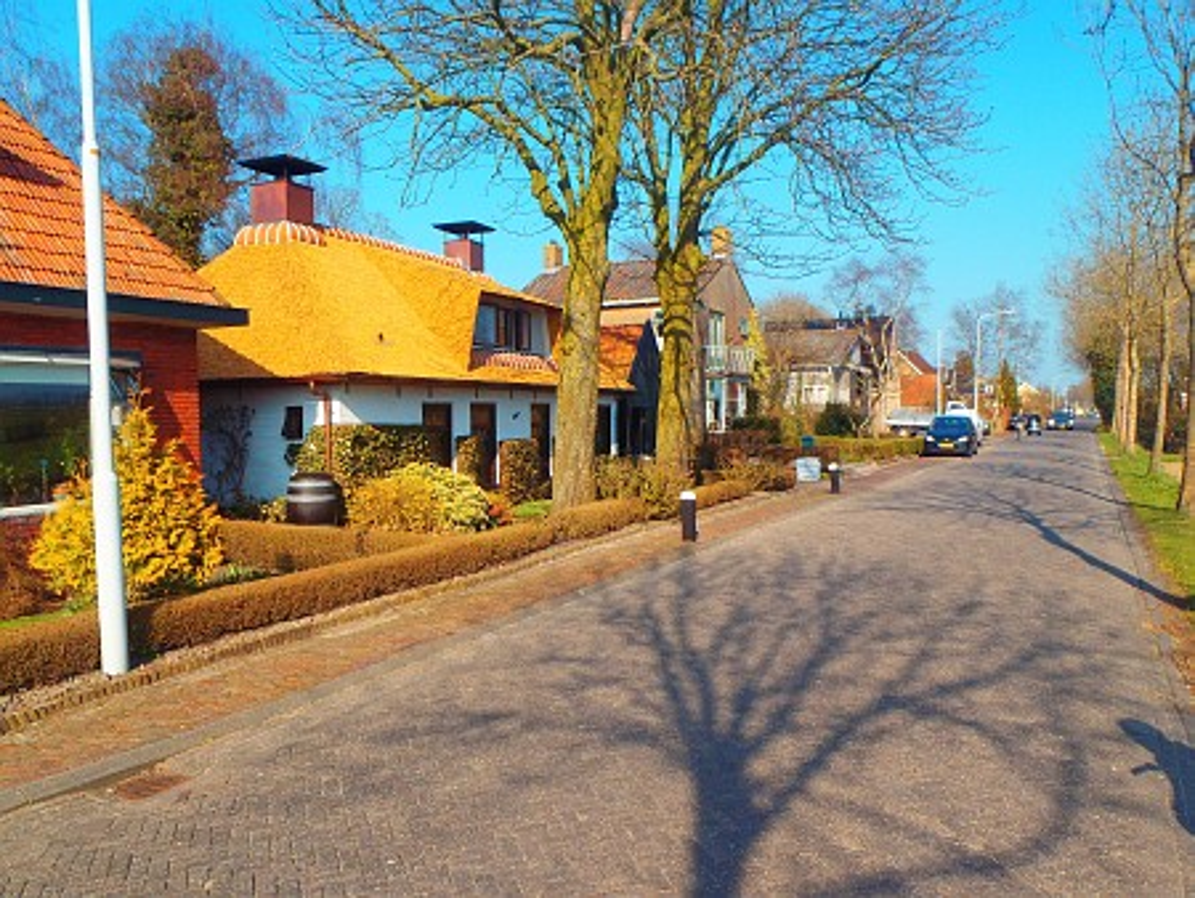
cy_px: 449
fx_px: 967
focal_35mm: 28
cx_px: 598
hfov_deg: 63.4
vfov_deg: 49.8
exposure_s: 1/400
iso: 80
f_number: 4.5
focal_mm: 5
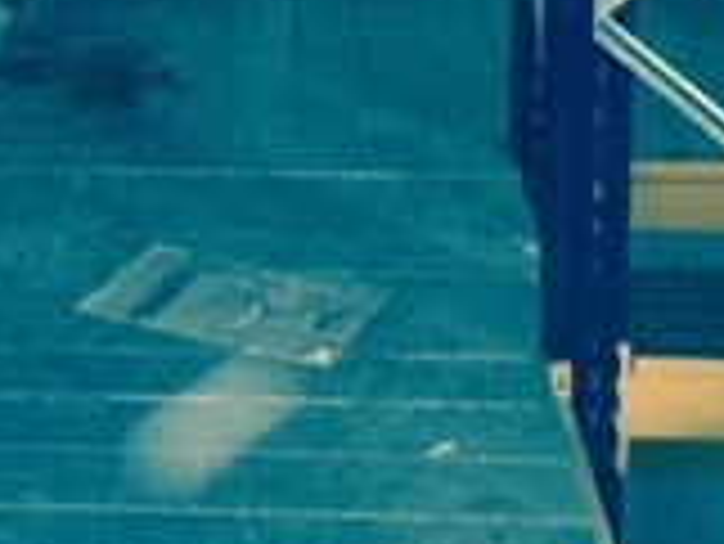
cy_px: -200
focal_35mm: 90
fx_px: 1884
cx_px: 171
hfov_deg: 21.5
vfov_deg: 15.5
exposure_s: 1/16
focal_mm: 4.15
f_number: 2.2
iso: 800
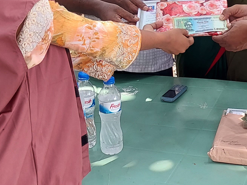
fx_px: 521
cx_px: 148
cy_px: -39
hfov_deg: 26.6
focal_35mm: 73
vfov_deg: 19.0
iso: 50
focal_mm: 4.6
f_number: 1.8
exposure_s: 1/50
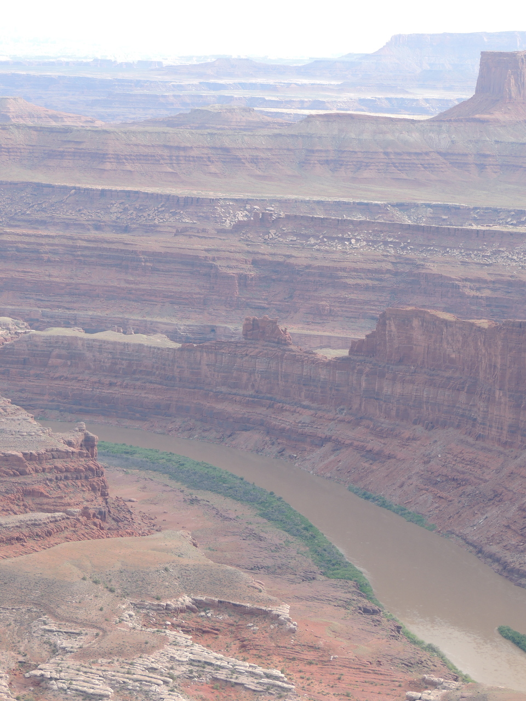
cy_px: 350
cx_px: 263
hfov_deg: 14.8
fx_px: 2026
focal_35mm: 100
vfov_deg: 19.6
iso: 100
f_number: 4.1
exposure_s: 1/160
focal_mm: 17.8
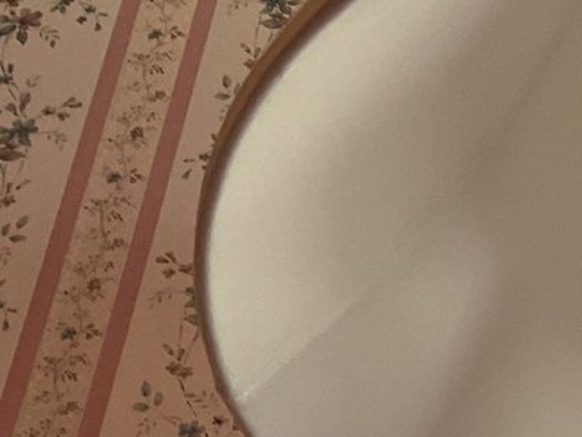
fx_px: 1868
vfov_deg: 13.0
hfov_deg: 15.6
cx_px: 989
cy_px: 542
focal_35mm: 111
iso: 50
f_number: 1.8
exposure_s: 1/60
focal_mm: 3
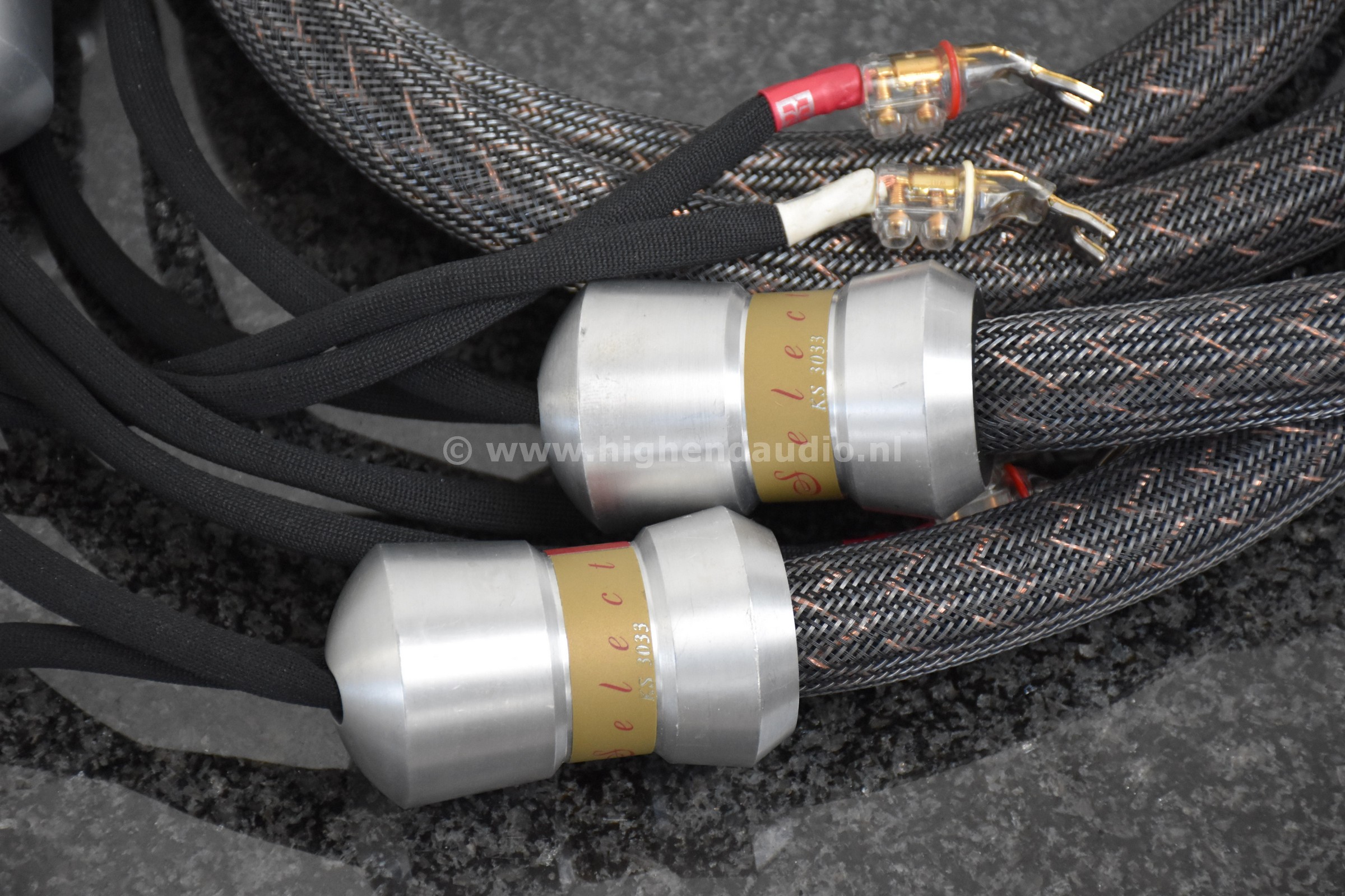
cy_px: 448
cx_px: 672
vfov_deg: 10.2
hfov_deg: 15.2
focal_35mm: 135
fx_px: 5043
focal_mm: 90
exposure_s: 1/125
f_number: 5.3
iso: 2000
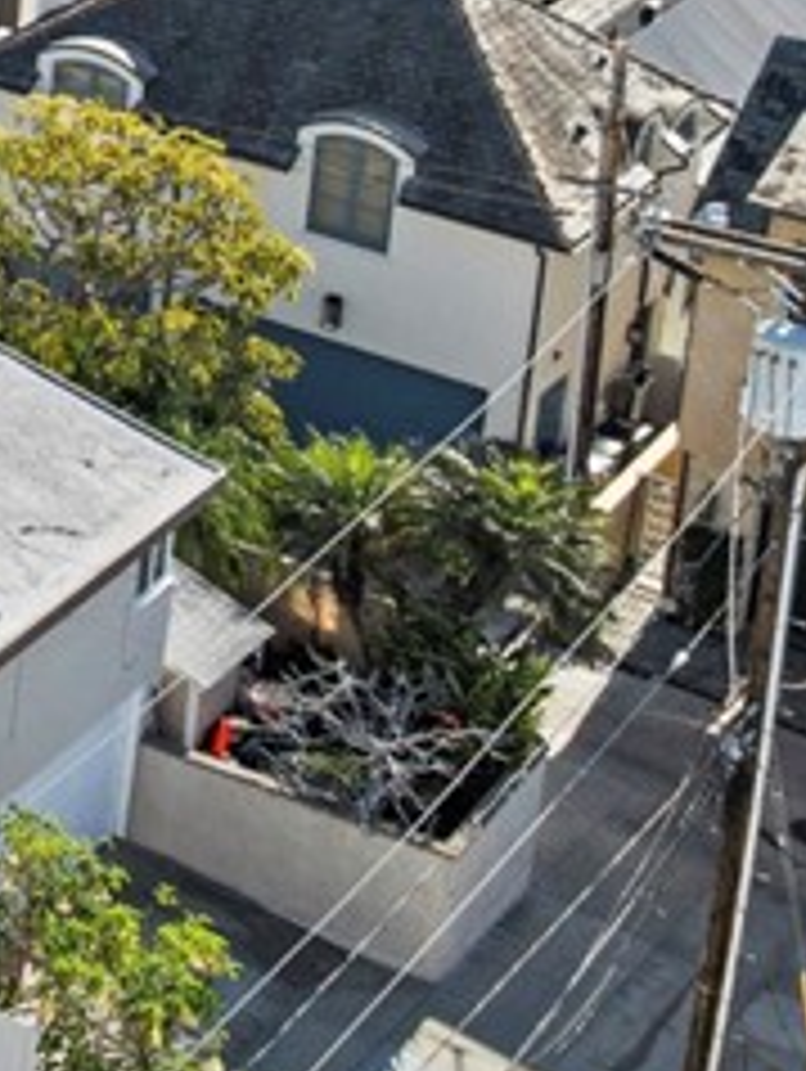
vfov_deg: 17.9
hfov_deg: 11.6
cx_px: -1193
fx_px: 3192
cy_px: -310
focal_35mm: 103
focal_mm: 12.3
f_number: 2.8
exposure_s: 1/160
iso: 160
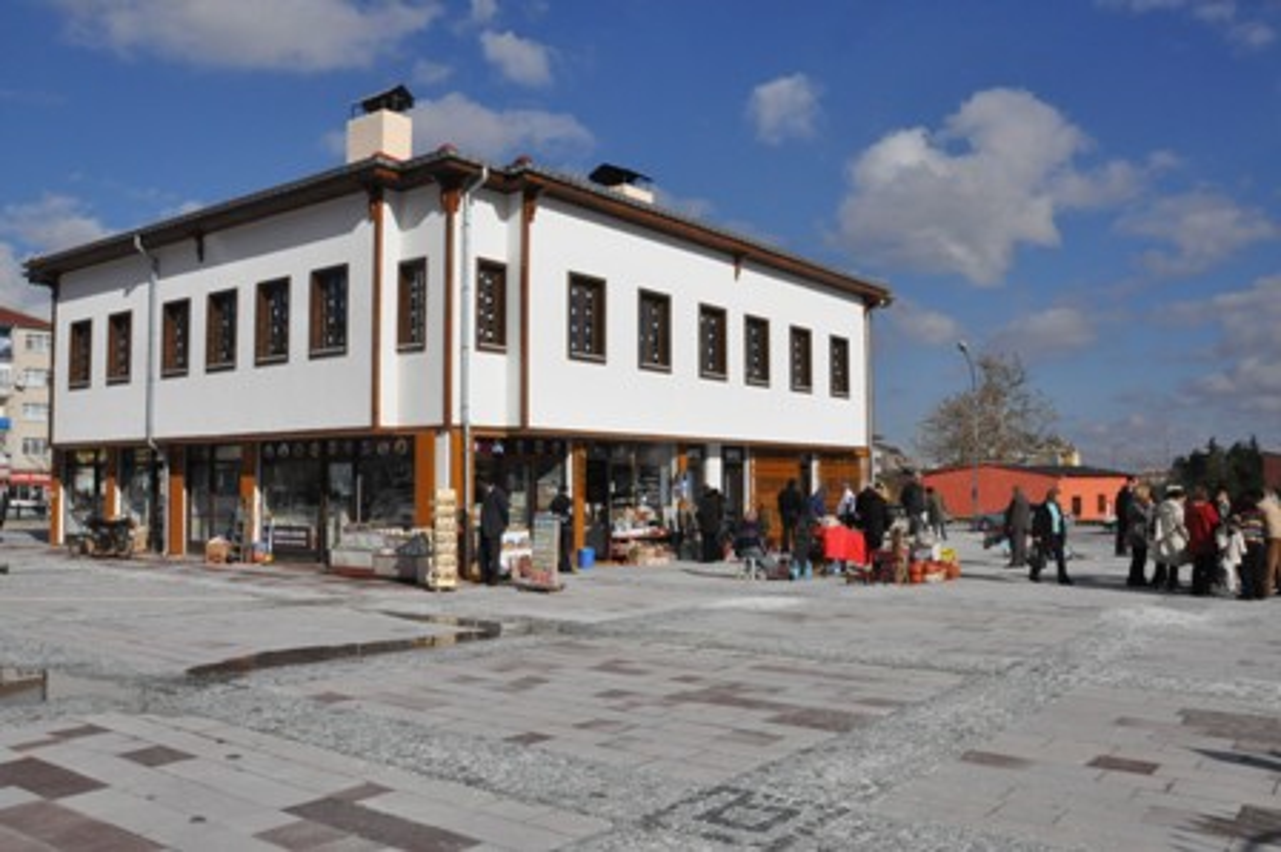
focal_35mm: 27
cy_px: 426
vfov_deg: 47.9
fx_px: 960
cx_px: 640
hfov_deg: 67.4
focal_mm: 18
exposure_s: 1/500
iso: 800
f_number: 22
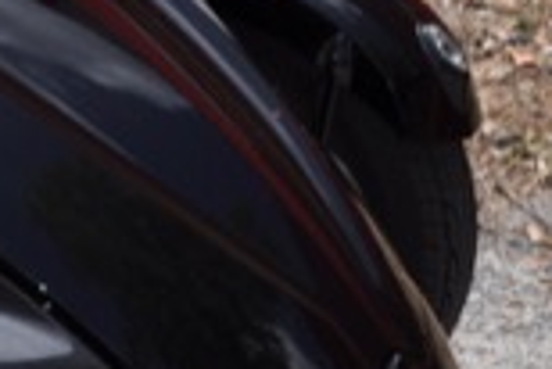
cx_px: -470
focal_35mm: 202
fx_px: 3100
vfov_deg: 6.8
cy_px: 99
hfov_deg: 9.6
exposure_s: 1/200
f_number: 13
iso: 200
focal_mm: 26
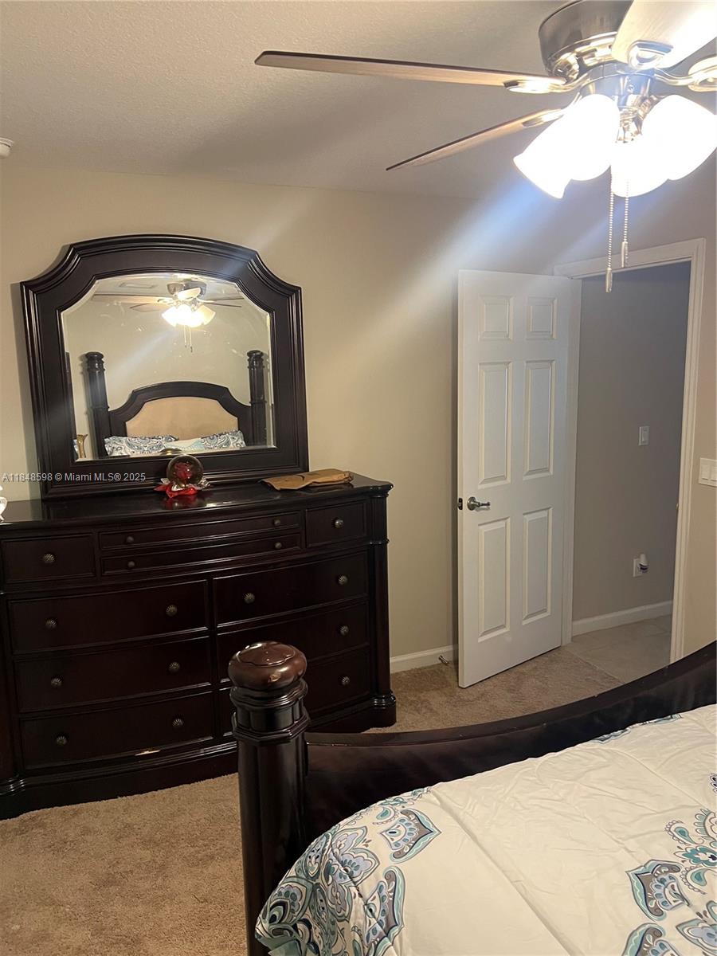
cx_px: 358
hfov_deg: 53.1
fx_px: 718
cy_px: 478
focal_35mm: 26
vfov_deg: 67.3
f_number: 1.5
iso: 200
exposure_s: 1/60
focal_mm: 5.7
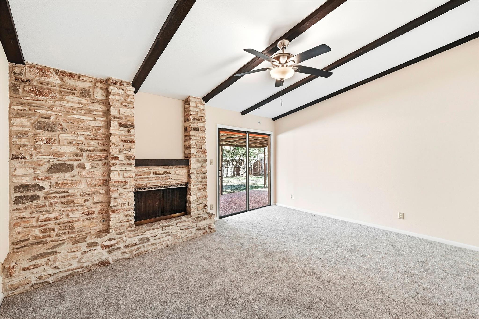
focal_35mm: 14
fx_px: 186
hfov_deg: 104.2
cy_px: 160
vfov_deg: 81.2
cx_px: 240
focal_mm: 14
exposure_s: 1/160
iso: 400
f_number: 10
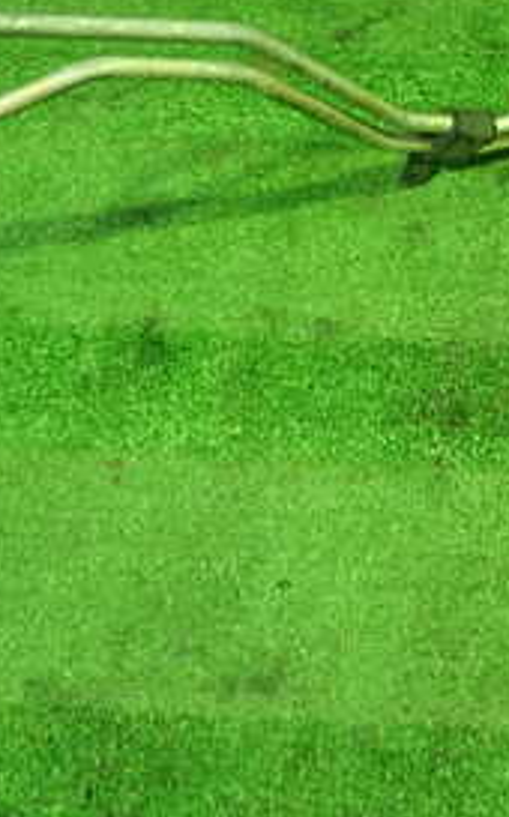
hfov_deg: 18.1
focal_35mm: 70
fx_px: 1558
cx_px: 515
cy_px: 248
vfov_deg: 29.1
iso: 800
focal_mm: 5.5
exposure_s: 1/40
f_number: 2.3
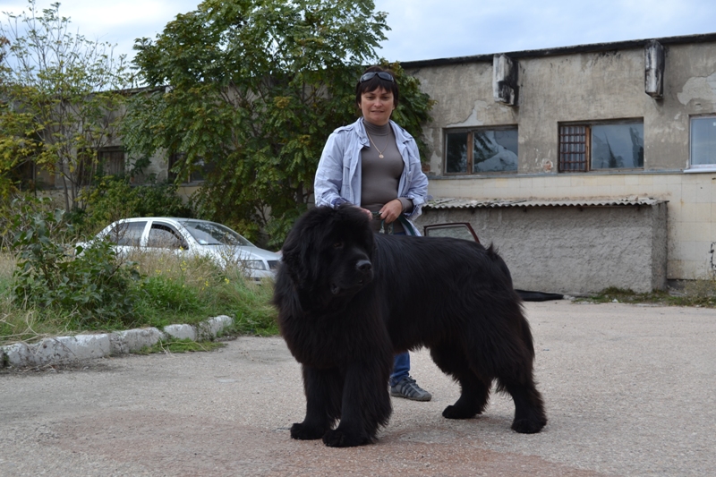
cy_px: 238
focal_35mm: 48
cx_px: 358
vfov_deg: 28.1
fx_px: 954
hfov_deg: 41.1
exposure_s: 1/160
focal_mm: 32
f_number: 6.3
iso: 100
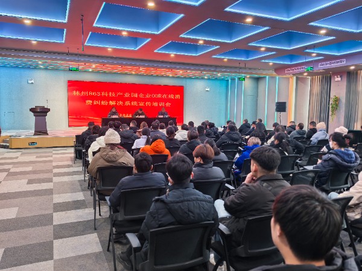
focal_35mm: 27
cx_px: 181
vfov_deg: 51.4
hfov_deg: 65.3
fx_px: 282
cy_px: 136
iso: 250
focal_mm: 6.98
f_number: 1.4
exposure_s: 1/120
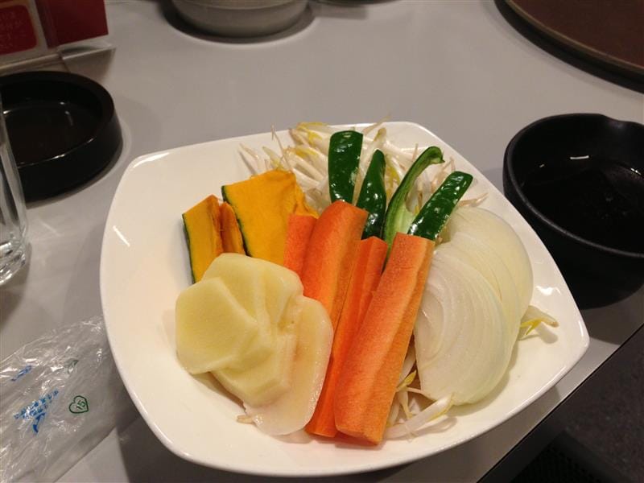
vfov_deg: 42.9
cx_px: 322
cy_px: 242
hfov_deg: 55.4
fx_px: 614
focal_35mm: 33
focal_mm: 4.13
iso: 100
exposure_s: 1/20
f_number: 2.4
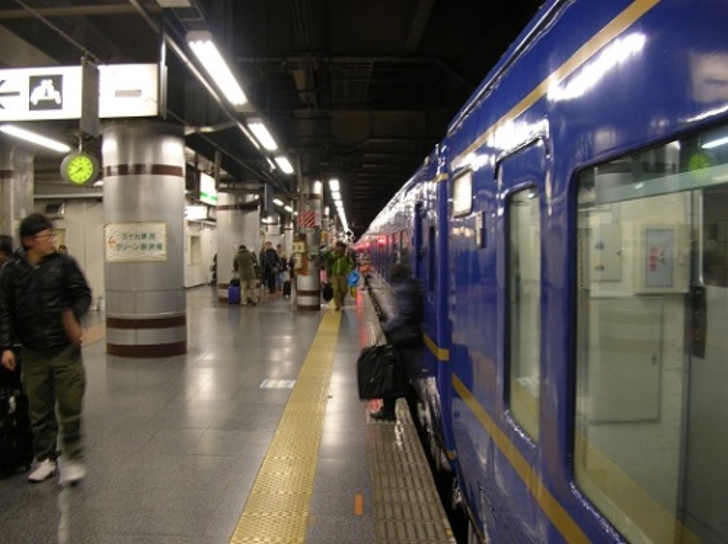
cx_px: 364
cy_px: 272
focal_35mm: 35
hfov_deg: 52.7
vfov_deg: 40.6
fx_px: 735
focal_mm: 5.8
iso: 50
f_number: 2.8
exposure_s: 1/6.5
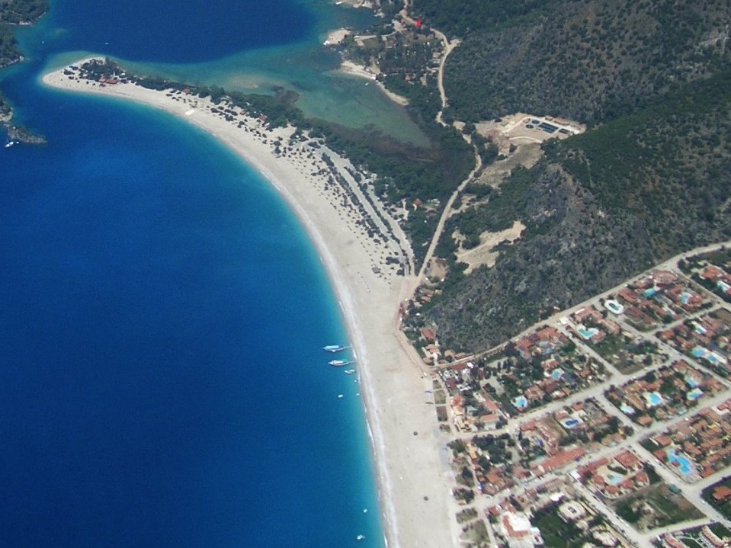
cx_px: 124
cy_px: 28
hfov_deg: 26.1
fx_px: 1541
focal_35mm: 73
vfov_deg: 19.7
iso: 50
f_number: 4.3
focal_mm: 5.8
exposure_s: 1/500
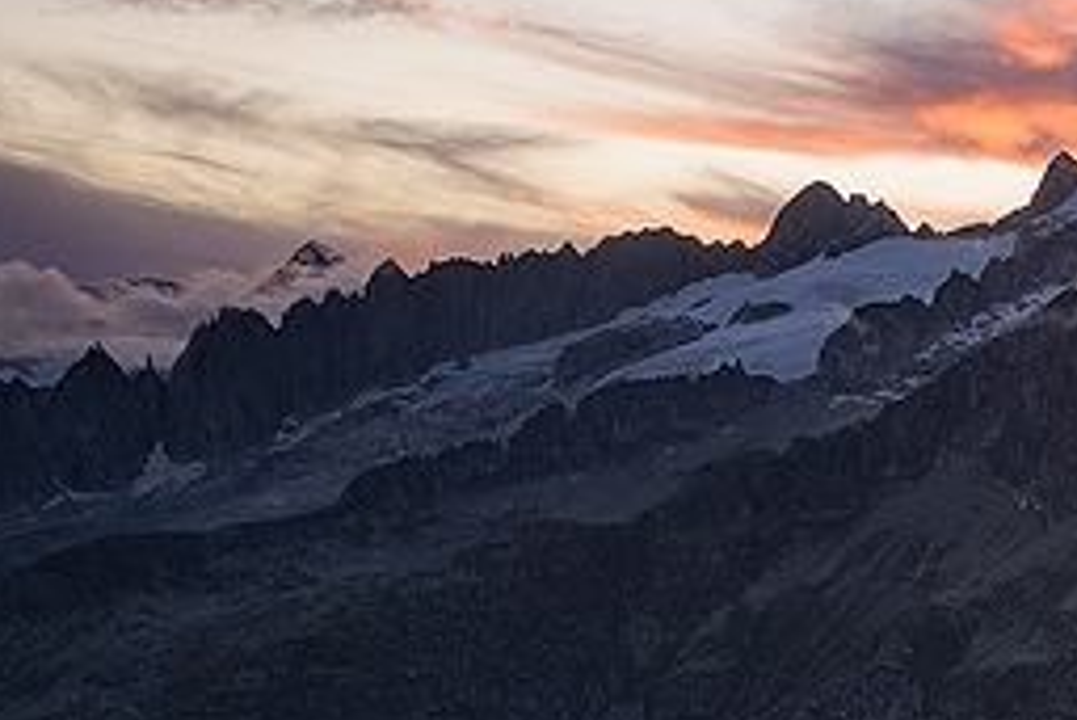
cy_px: 1095
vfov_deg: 15.3
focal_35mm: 82
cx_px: 2183
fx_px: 2454
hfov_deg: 17.4
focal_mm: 14
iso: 100
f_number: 11
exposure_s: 1/30
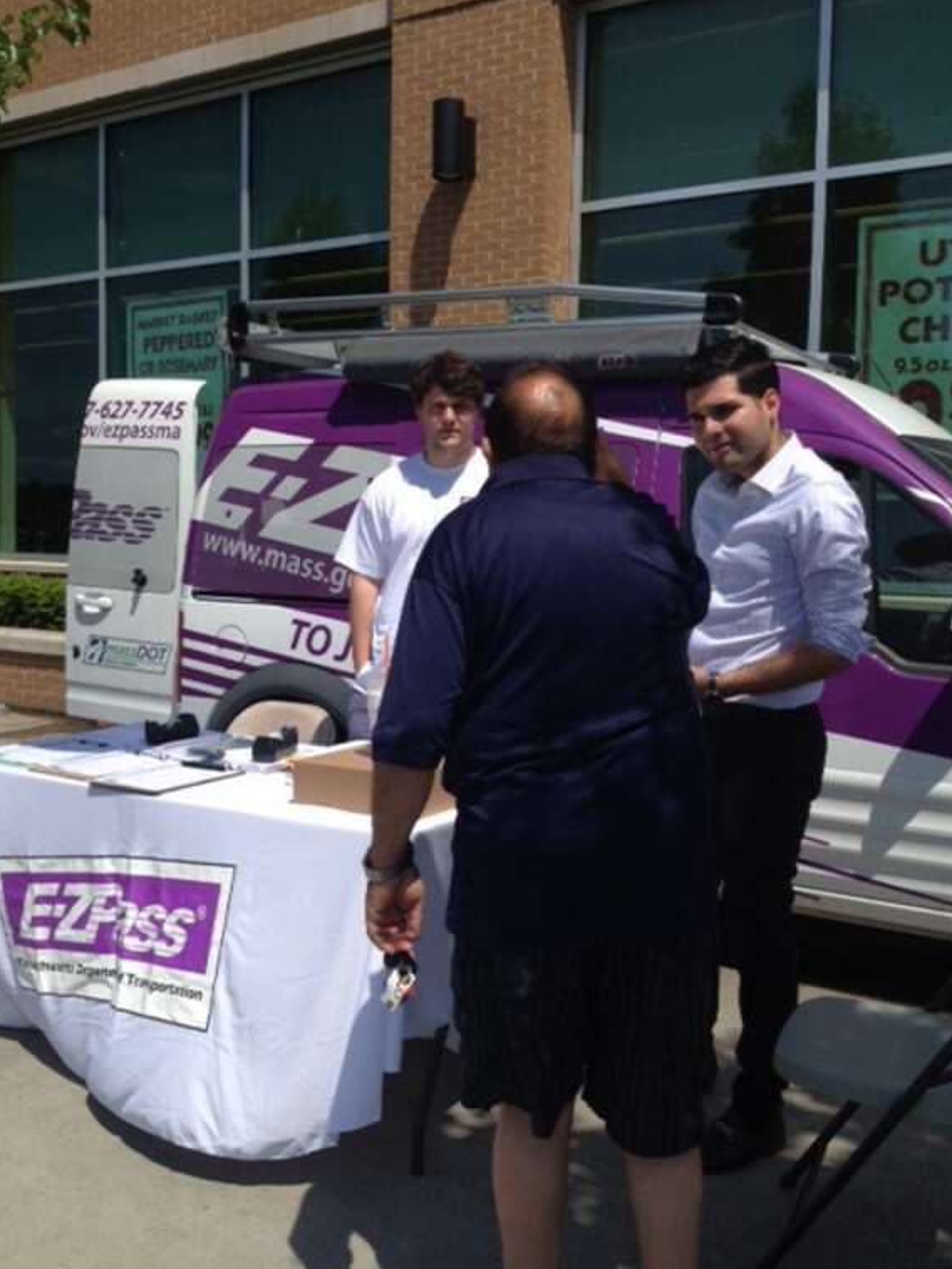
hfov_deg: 38.7
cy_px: 612
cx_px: 468
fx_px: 1356
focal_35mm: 37
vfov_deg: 50.1
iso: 50
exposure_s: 1/2632
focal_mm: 4.28
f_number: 2.4
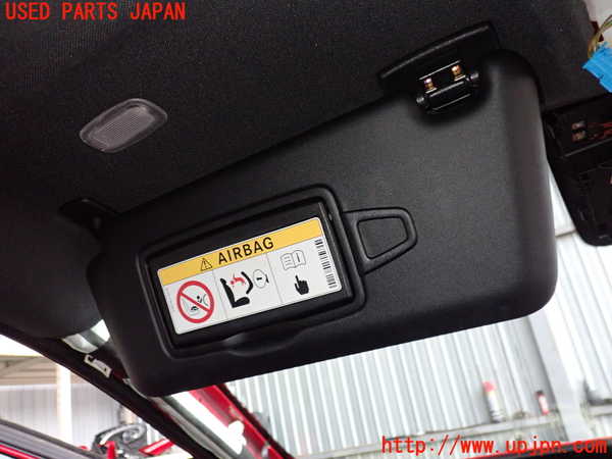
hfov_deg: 60.0
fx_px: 530
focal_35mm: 30
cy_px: 230
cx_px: 306
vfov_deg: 46.8
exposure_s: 1/30
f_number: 6.3
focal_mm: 5.4
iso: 800
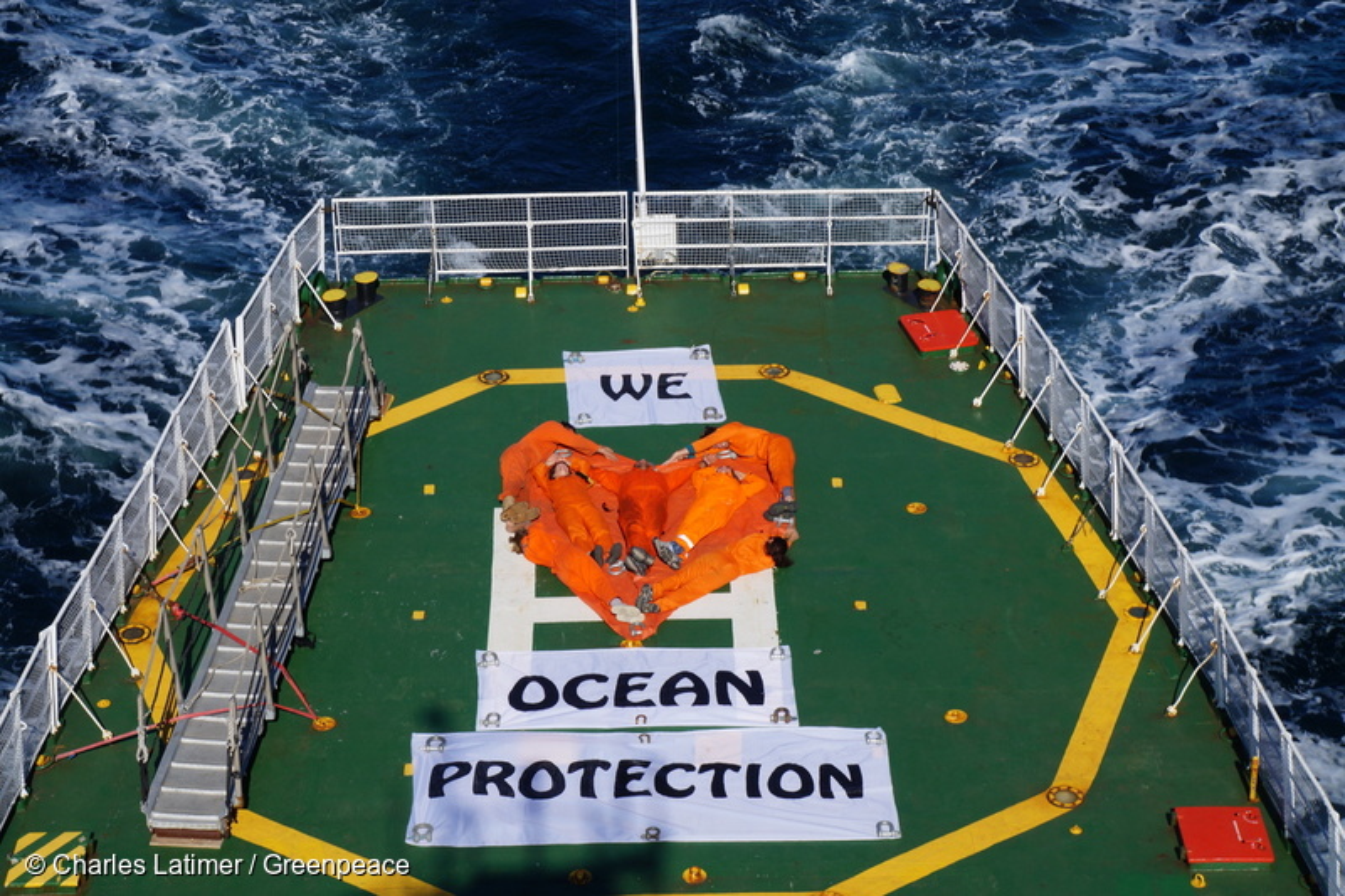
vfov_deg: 16.5
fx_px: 3081
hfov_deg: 24.6
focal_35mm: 82
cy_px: 448
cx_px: 672
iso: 100
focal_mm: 55
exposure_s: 1/200
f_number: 16
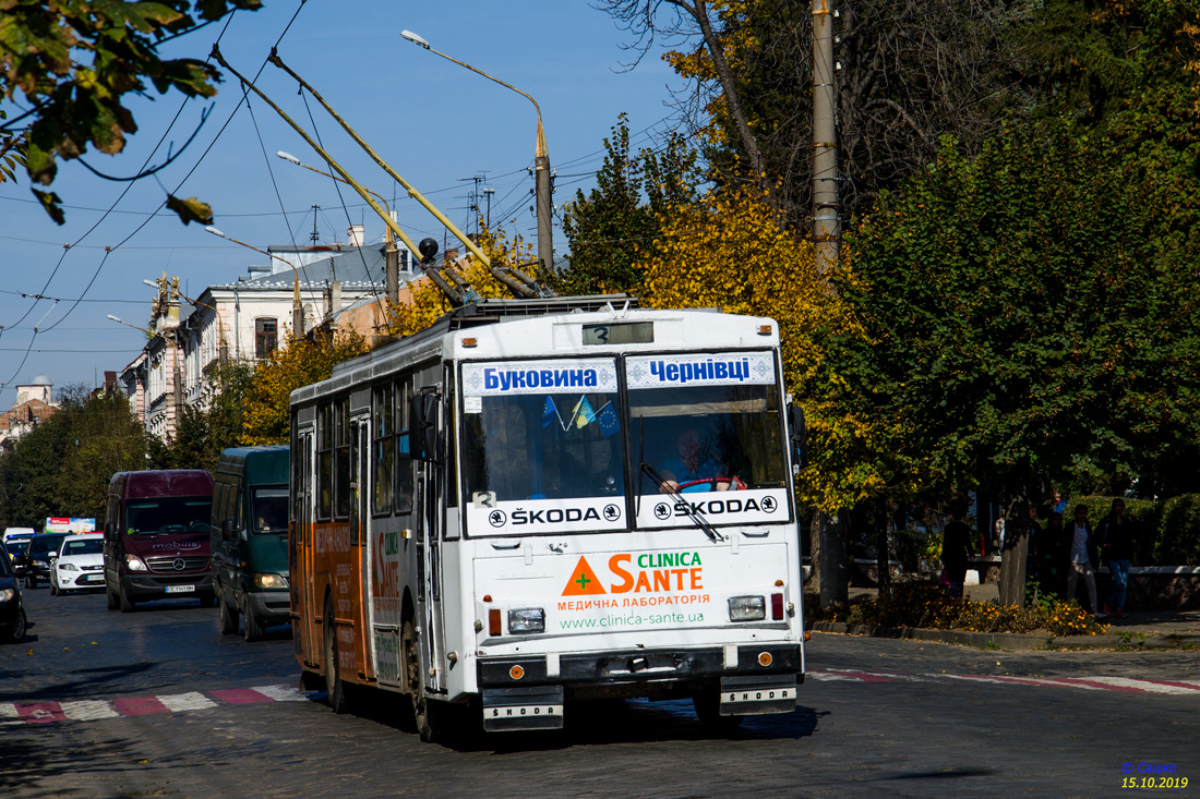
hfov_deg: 16.1
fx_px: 4249
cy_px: 400
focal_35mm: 128
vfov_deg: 10.8
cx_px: 600
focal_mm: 85
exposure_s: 1/800
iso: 100
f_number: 8
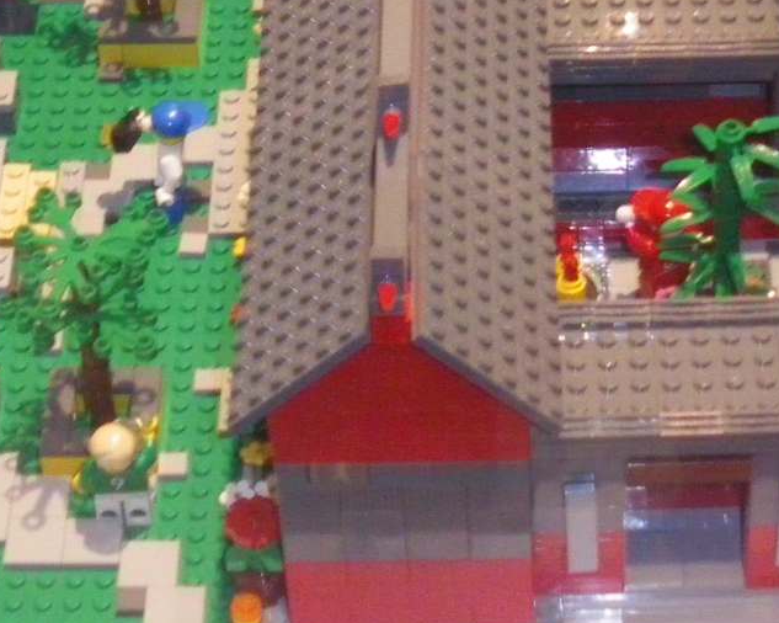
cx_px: 596
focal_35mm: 128
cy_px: -308
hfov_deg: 15.0
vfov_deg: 11.5
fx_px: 2950
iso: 400
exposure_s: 1/50
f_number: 3.5
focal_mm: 6.3
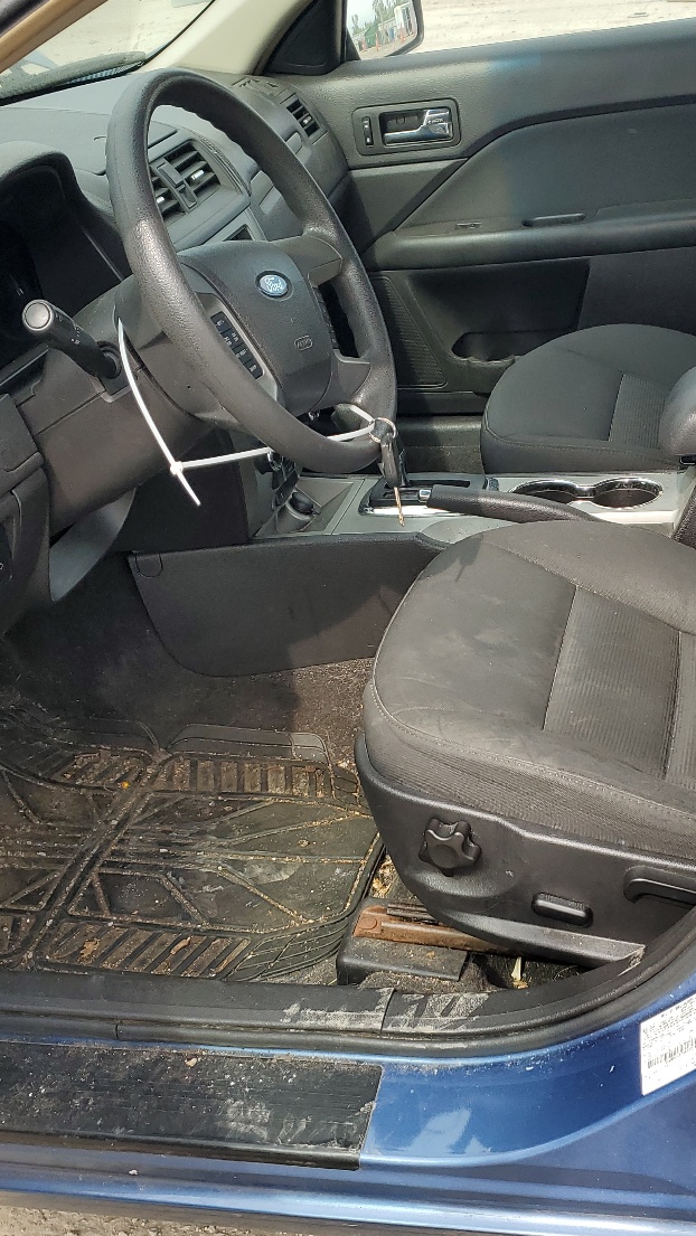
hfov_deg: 28.8
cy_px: 655
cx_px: 483
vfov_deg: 49.4
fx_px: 1344
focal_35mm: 41
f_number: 1.5
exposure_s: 1/909
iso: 50
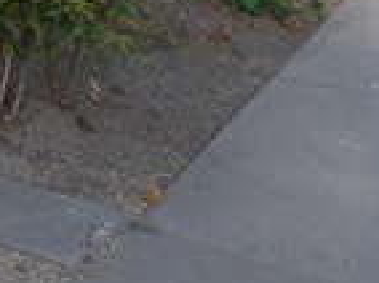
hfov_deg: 11.5
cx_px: -622
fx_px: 1421
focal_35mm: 130
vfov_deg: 10.4
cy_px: -286
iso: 80
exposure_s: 1/180
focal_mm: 4.1
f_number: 3.5
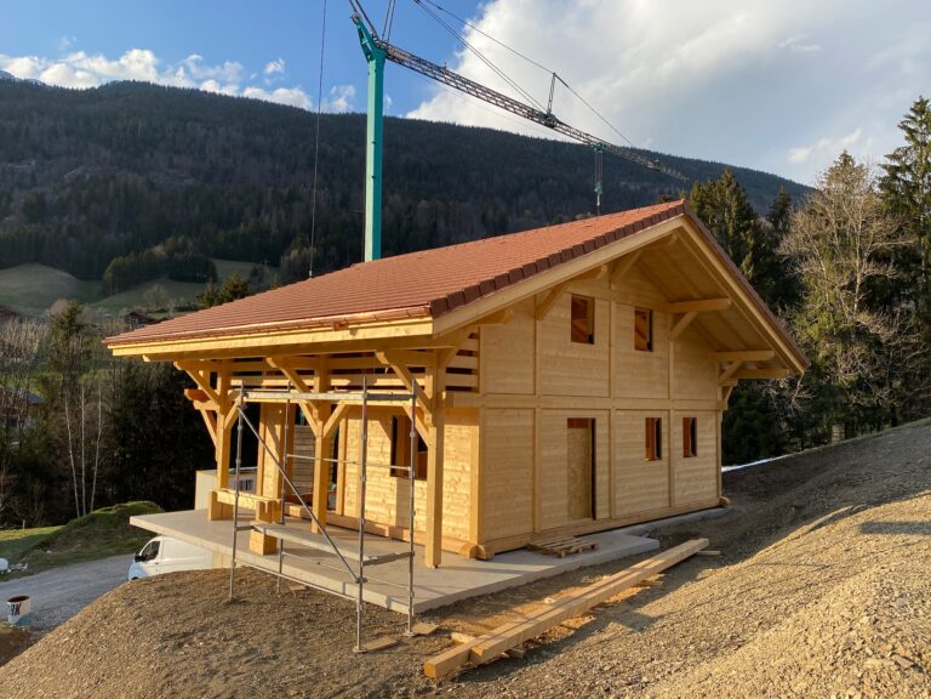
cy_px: 350
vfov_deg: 53.1
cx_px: 466
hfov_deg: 67.3
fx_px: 699
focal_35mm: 26
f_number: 1.8
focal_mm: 4.25
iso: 32
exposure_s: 1/1193
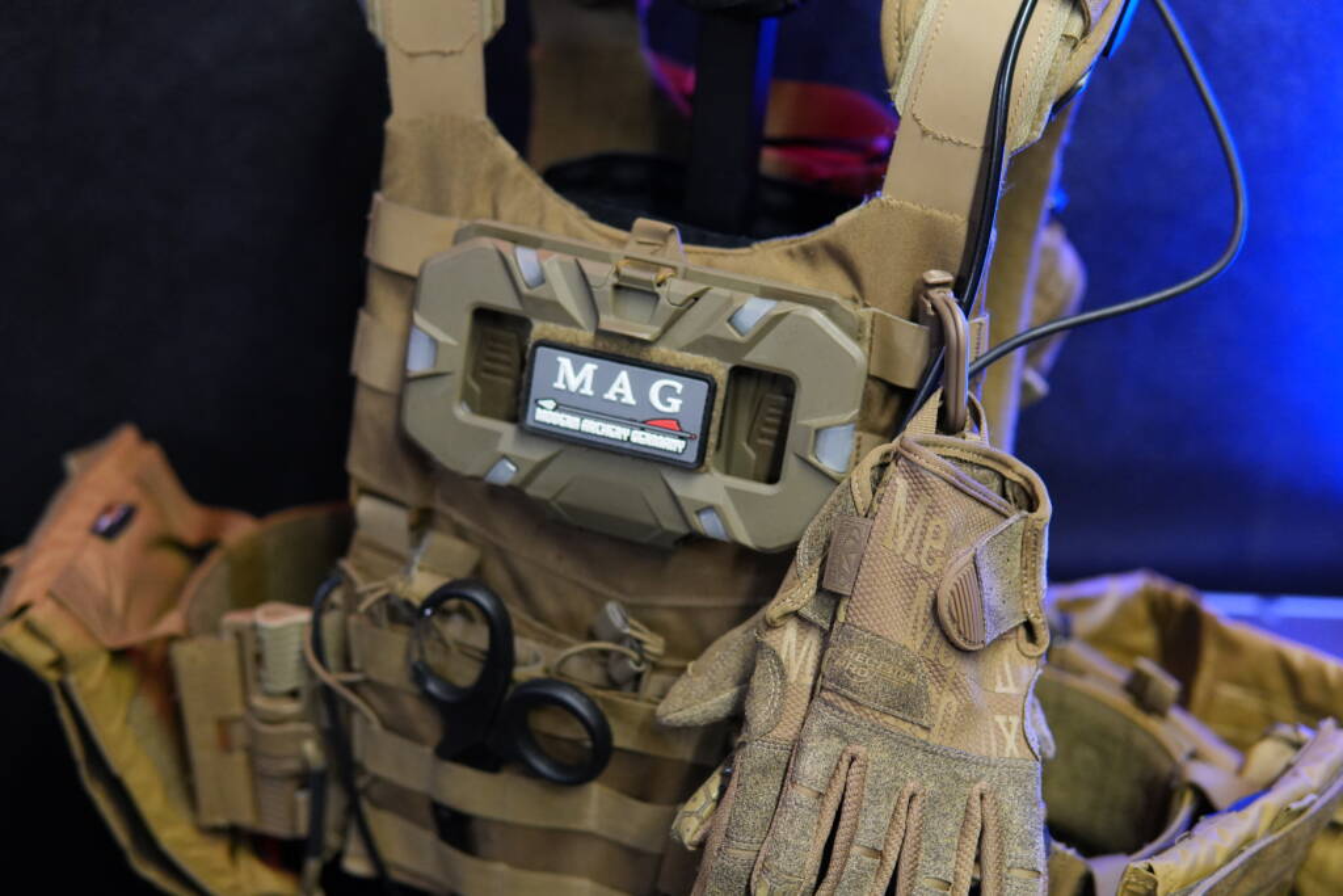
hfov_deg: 43.6
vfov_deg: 29.9
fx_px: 1679
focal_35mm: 45
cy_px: 448
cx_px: 672
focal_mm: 30
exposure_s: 1/160
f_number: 2
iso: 1600
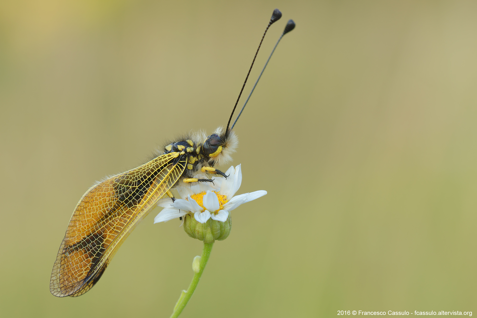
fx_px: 2087
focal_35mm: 158
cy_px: 159
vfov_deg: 8.7
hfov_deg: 13.0
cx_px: 238
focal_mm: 105
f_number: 13
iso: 100
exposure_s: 1/13
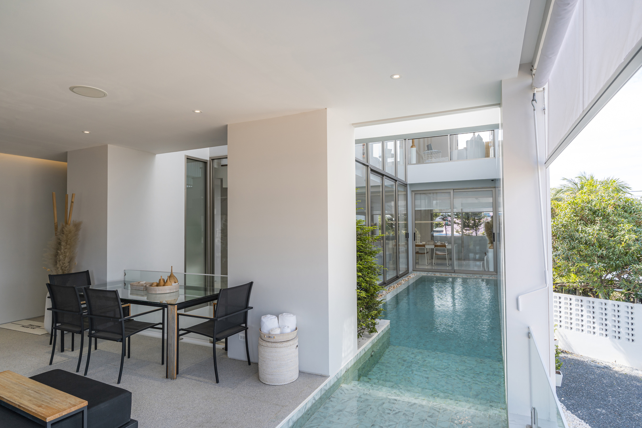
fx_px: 357
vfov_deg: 61.9
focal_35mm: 20
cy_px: 214
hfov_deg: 84.0
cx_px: 321
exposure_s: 1/80
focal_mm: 20
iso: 200
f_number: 8
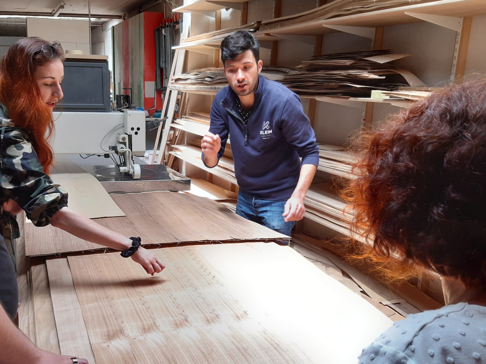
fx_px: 463
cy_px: 221
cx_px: 197
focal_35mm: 33
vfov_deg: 42.7
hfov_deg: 55.0
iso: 40
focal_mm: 3.92
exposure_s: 1/100
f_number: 1.7
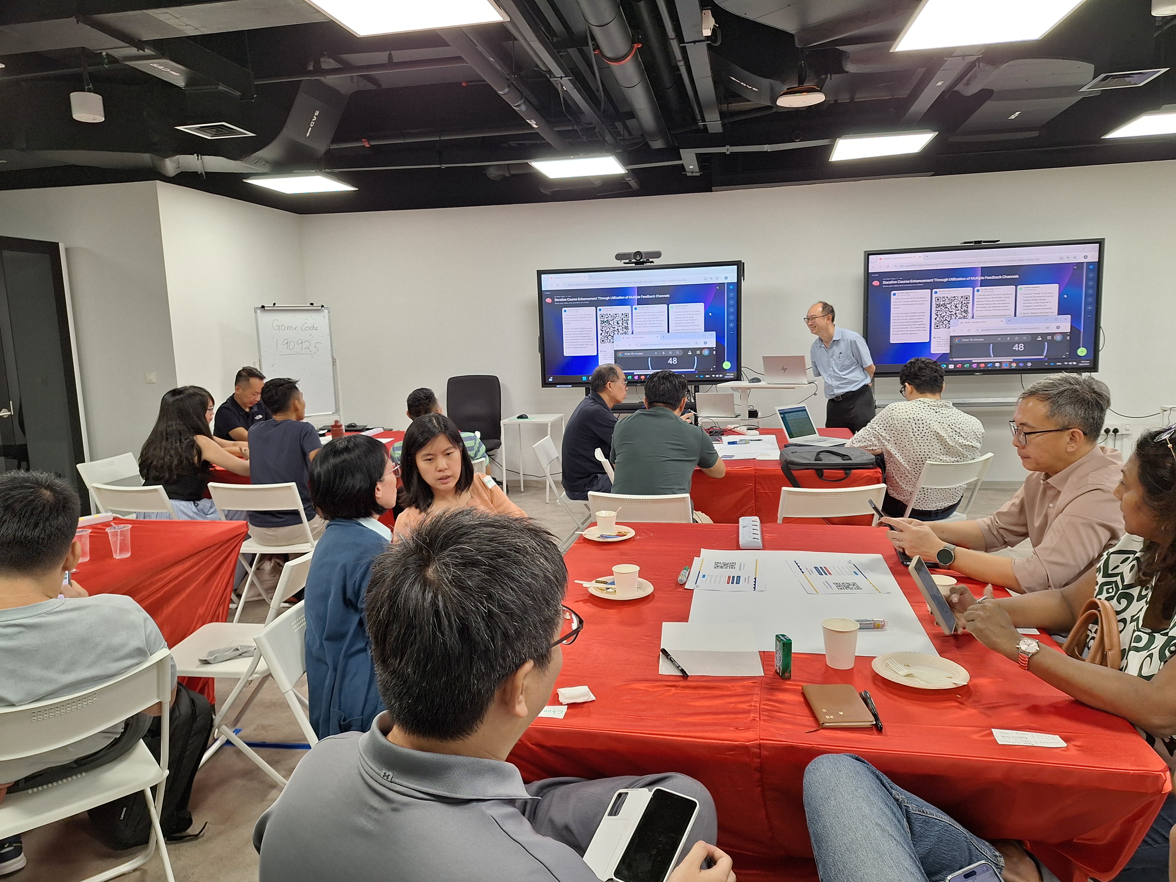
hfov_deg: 73.9
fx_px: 781
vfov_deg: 58.9
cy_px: 441
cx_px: 588
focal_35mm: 23
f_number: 1.8
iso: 80
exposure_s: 1/50
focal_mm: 5.54
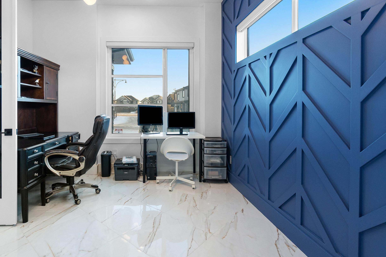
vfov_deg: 64.3
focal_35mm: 19
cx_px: 162
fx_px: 204
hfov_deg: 86.2
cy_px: 113
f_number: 6.3
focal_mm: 10
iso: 250
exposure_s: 1/4
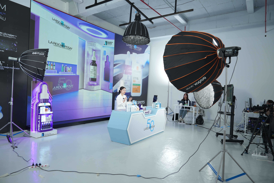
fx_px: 183
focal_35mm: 24
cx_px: 137
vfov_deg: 53.1
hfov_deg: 73.7
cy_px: 92
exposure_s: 1/100
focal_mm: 24
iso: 800
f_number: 4
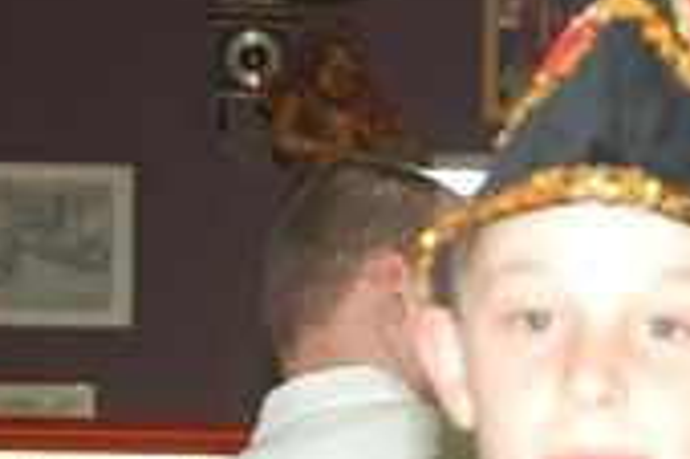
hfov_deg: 7.8
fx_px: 5055
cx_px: 645
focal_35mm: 264
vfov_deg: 5.2
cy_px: 518
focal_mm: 50
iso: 400
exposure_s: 1/60
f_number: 5
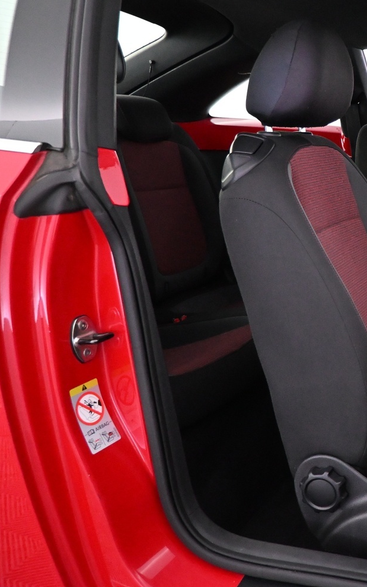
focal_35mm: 40
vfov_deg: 49.3
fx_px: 640
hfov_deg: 27.2
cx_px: 468
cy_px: 277
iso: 4500
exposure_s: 1/60
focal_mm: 16
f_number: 3.5
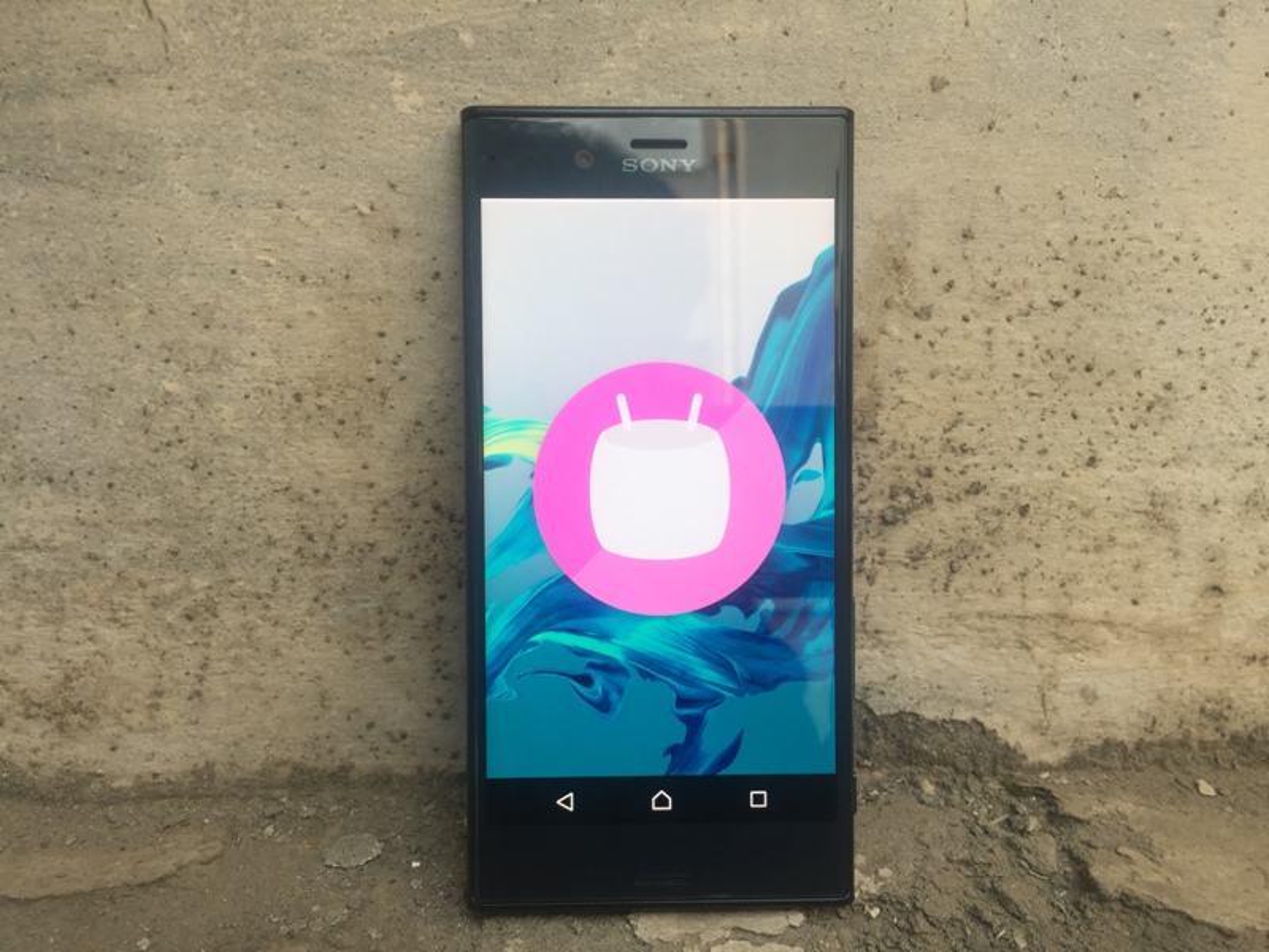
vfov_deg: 48.2
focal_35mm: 29
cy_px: 476
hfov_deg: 61.7
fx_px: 1063
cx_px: 634
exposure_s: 1/50
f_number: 2.2
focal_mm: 4.15
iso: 32
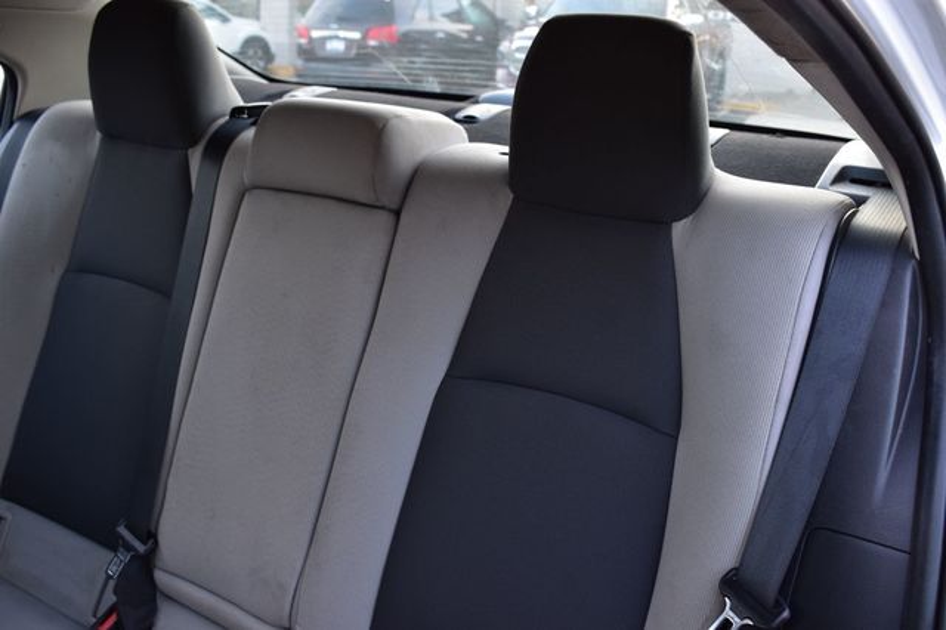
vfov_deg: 36.8
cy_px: 315
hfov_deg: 53.2
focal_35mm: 36
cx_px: 473
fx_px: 945
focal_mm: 24
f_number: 6.3
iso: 400
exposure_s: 1/15
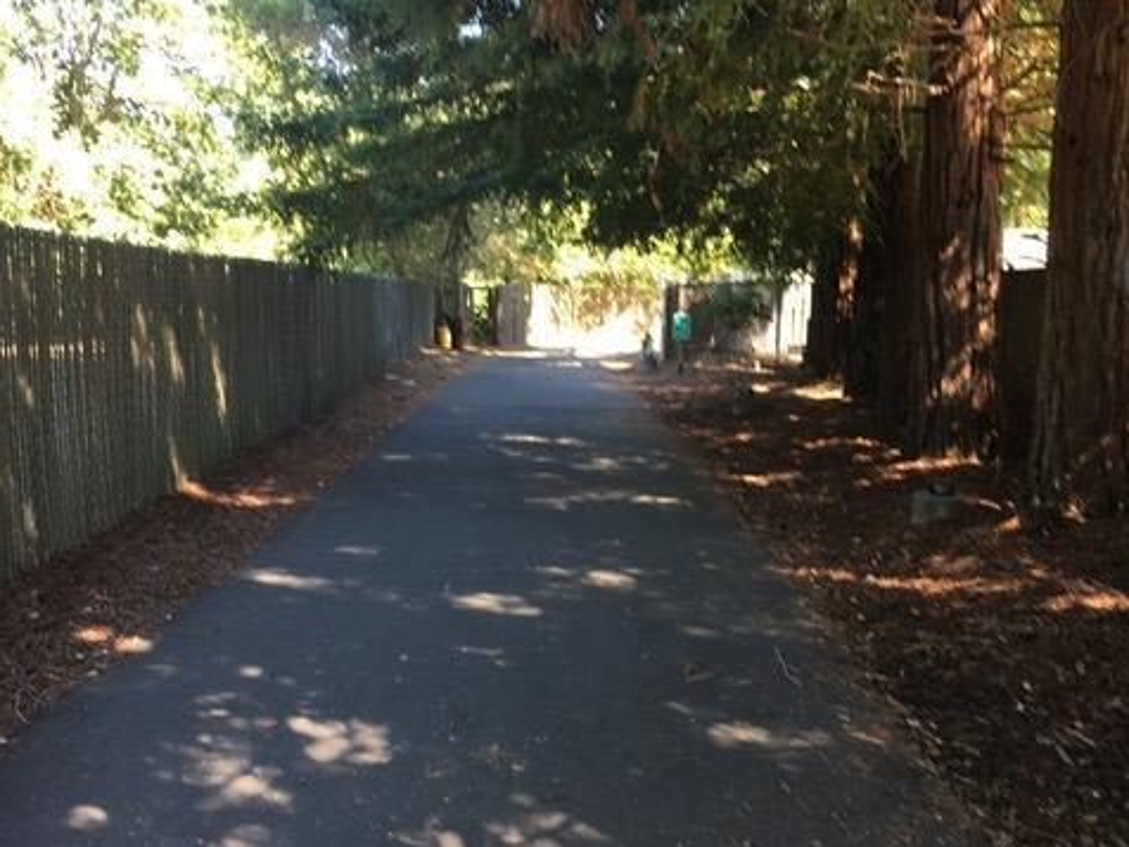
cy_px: 475
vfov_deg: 36.8
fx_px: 1272
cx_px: 562
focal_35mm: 39
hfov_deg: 47.9
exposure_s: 1/40
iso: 25
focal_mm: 4.15
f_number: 2.2
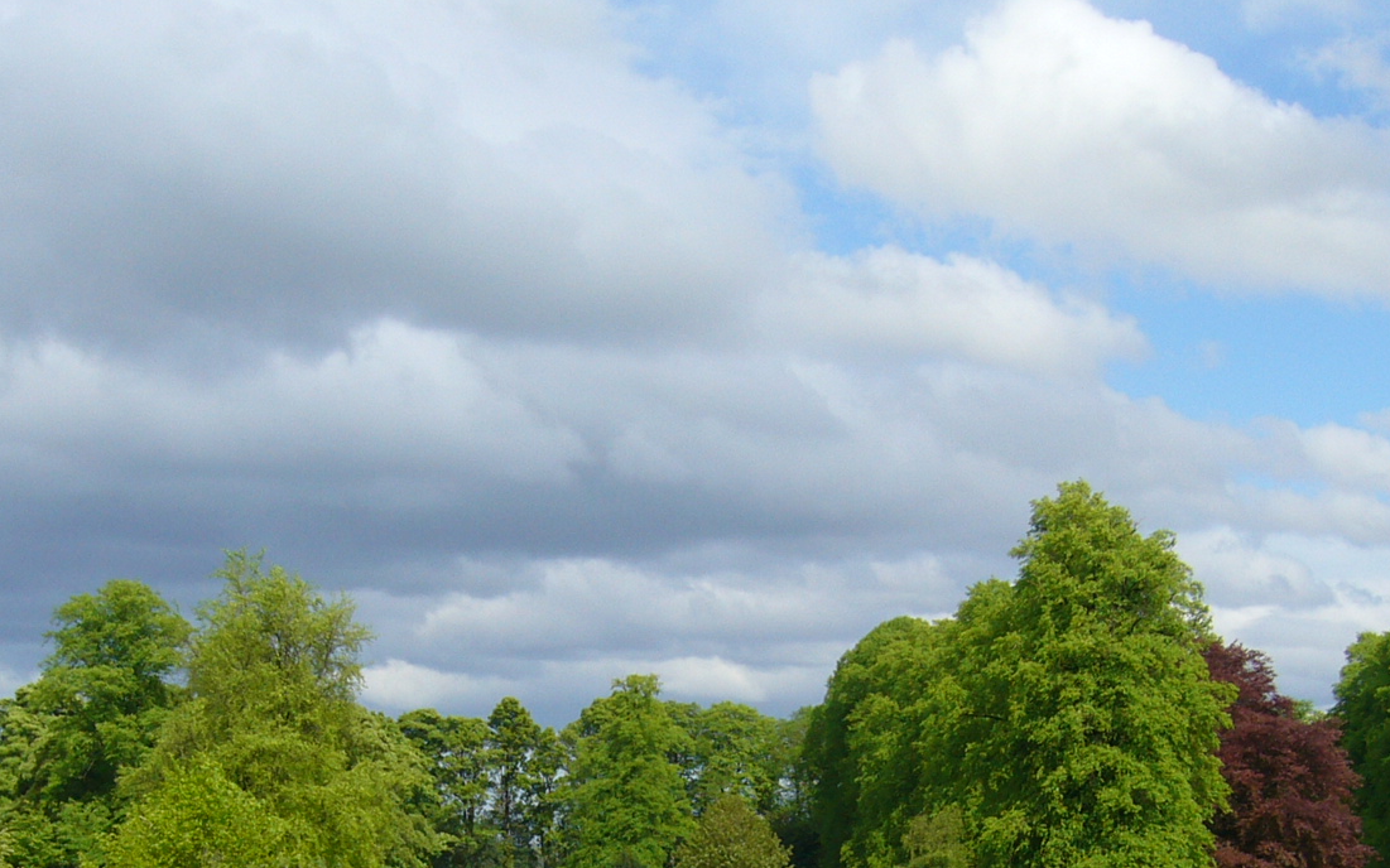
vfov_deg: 18.3
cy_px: 883
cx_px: 717
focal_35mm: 69
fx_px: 2614
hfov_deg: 29.8
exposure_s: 1/400
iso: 80
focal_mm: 5.8
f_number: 5.6
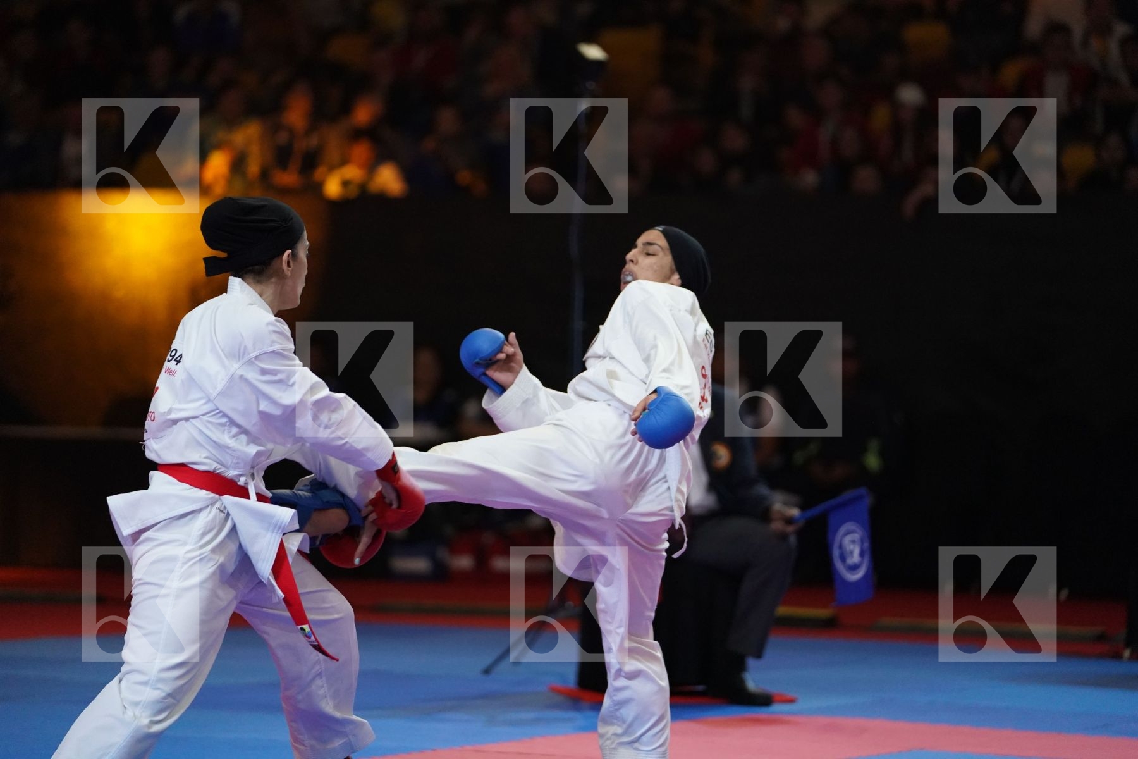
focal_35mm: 158
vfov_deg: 8.7
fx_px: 4994
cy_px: 380
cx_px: 569
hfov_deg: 13.0
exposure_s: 1/1000
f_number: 2.8
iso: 5000
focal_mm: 158
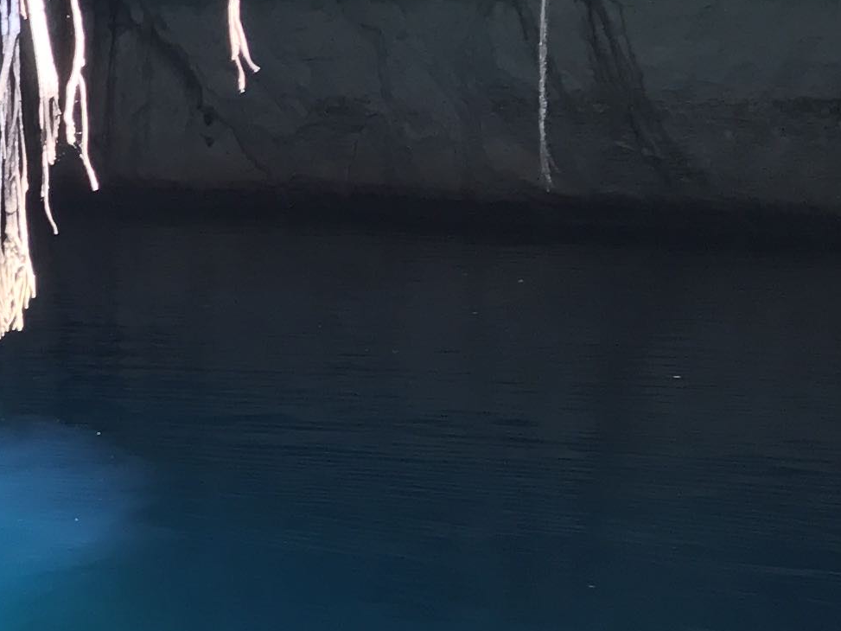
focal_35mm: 116
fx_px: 2819
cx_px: -811
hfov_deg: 14.3
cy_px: 49
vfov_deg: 12.7
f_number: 1.8
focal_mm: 3.99
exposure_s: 1/40
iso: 25
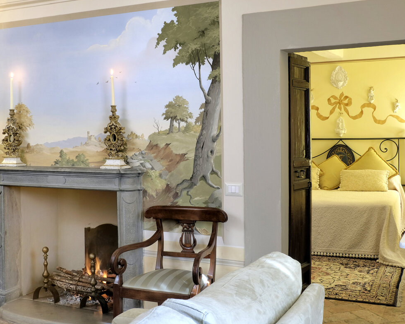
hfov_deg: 40.3
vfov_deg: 32.7
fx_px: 551
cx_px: 179
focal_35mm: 46
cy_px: 160
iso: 200
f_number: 14
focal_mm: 26.6
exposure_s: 1
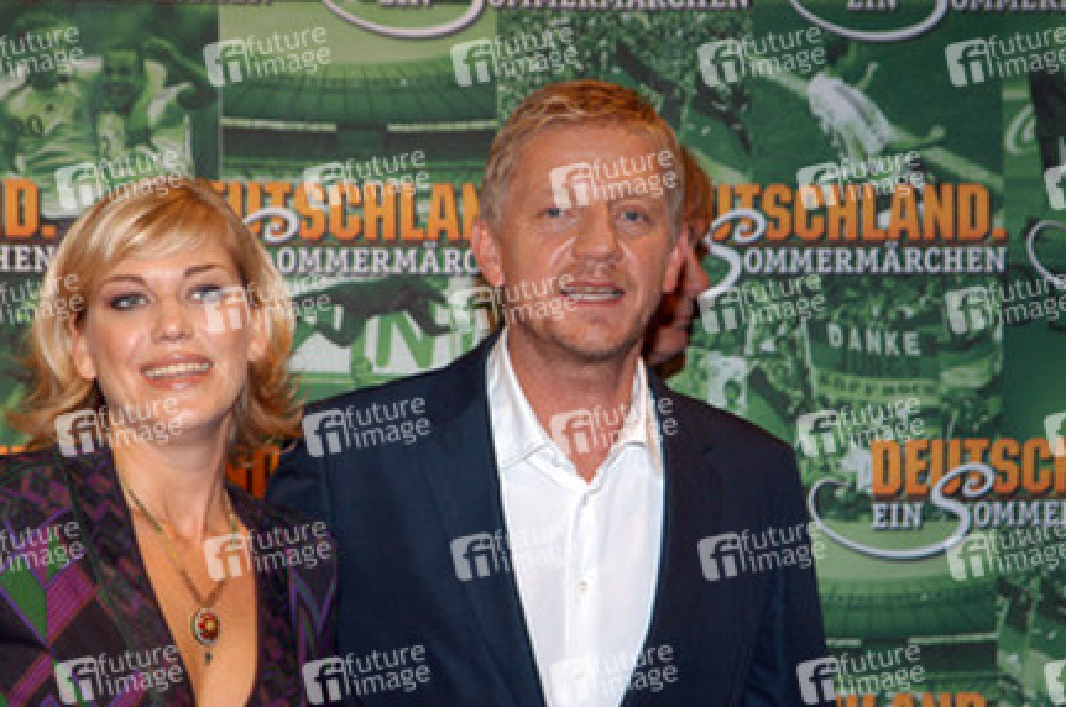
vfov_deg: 10.2
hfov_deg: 15.4
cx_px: 548
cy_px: 366
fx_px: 3948
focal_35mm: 134
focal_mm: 85
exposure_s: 1/160
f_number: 5.6
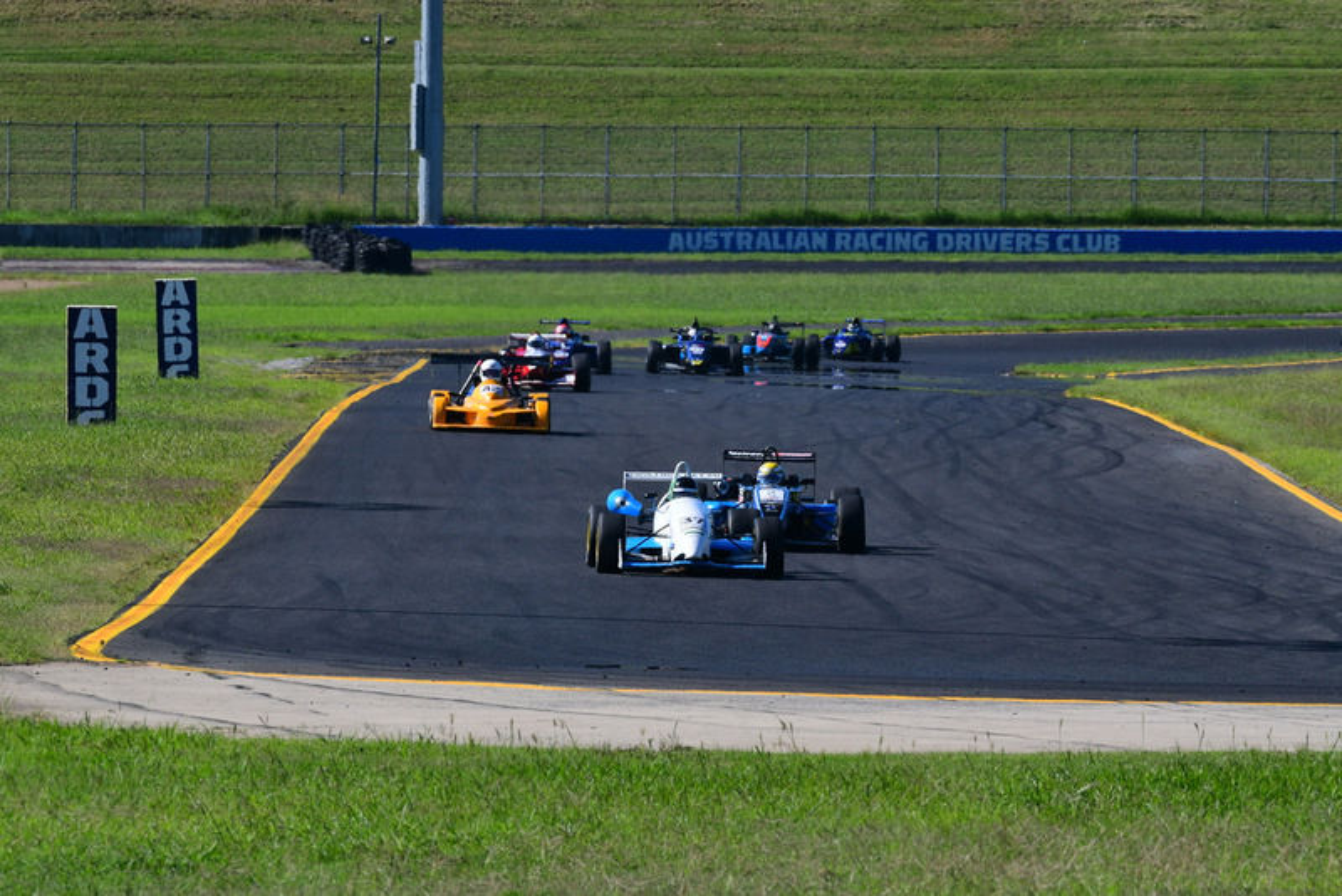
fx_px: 17899
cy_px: 448
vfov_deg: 2.9
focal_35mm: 480
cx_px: 671
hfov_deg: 4.3
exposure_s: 1/640
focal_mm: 320
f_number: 13
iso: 500
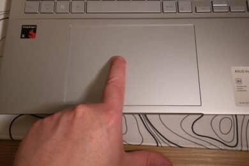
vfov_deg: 41.1
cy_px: 83
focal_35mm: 32
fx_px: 221
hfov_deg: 58.7
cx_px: 124
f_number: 8
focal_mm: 21.4
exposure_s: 1/100
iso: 800
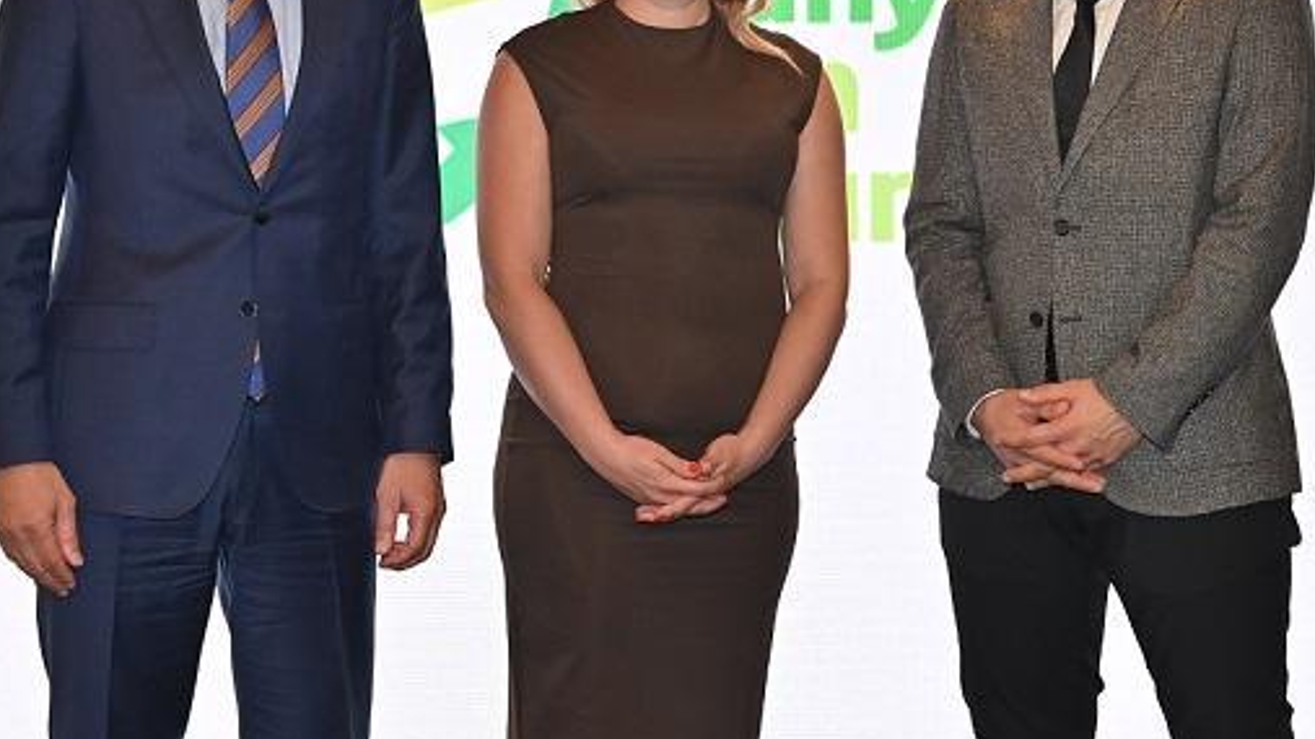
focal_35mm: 91
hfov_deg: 23.4
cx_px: 575
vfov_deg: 13.2
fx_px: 3173
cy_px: 104
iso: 1250
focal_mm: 45
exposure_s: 1/100
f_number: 4.5
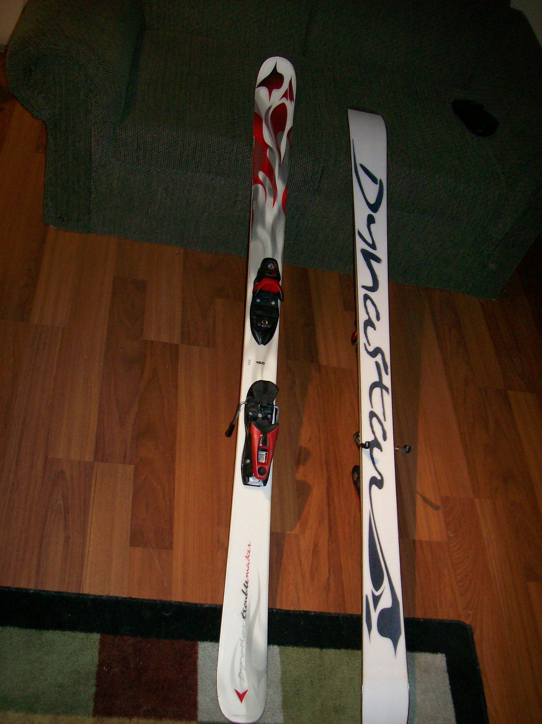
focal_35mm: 36
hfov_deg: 39.6
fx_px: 752
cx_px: 271
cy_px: 362
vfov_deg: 51.4
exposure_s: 1/64
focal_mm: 6
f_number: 2.7
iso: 140
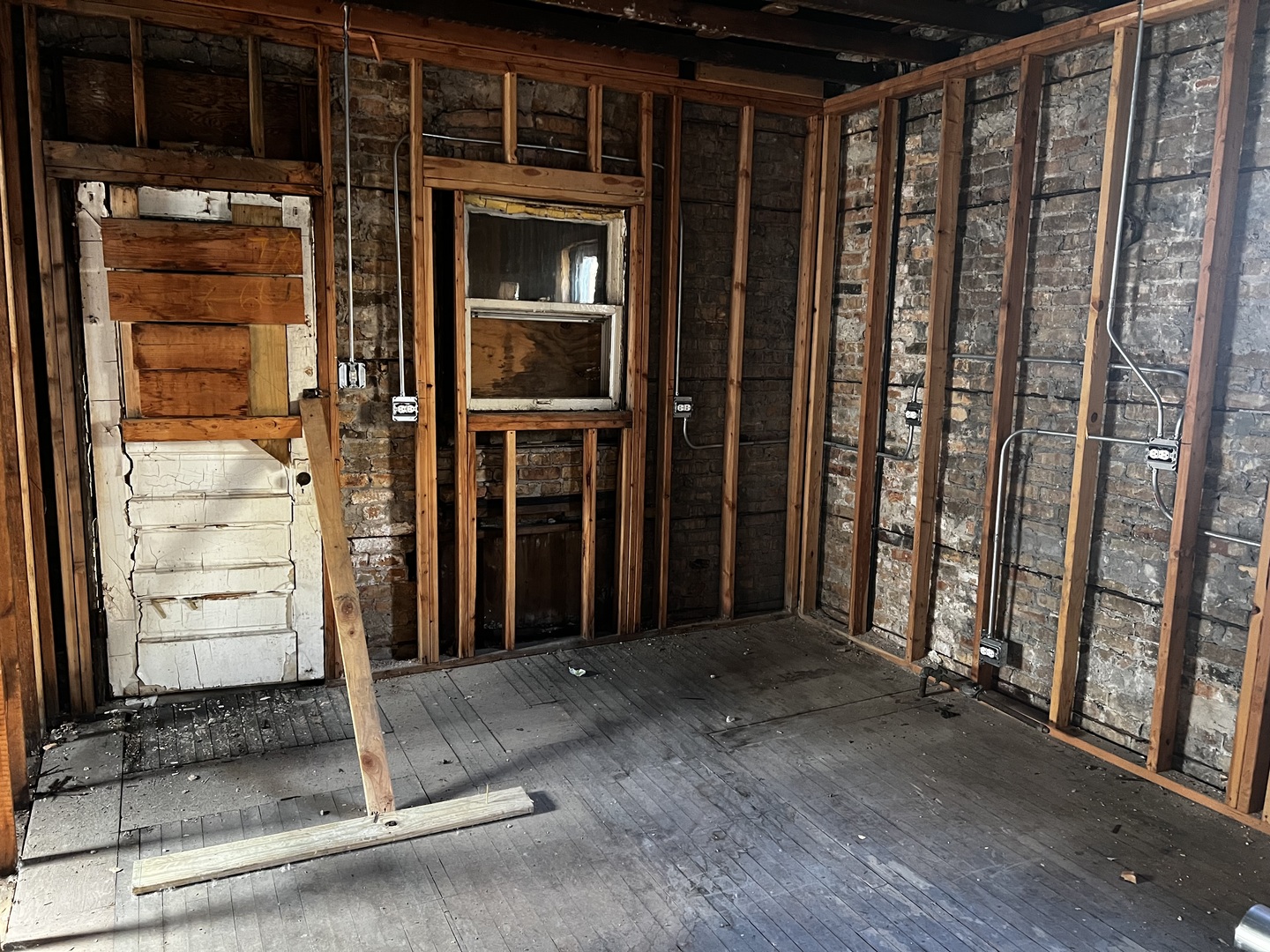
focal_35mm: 26
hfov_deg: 67.3
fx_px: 954
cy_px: 476
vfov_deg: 53.1
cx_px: 635
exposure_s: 1/47
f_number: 1.5
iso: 500
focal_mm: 5.7
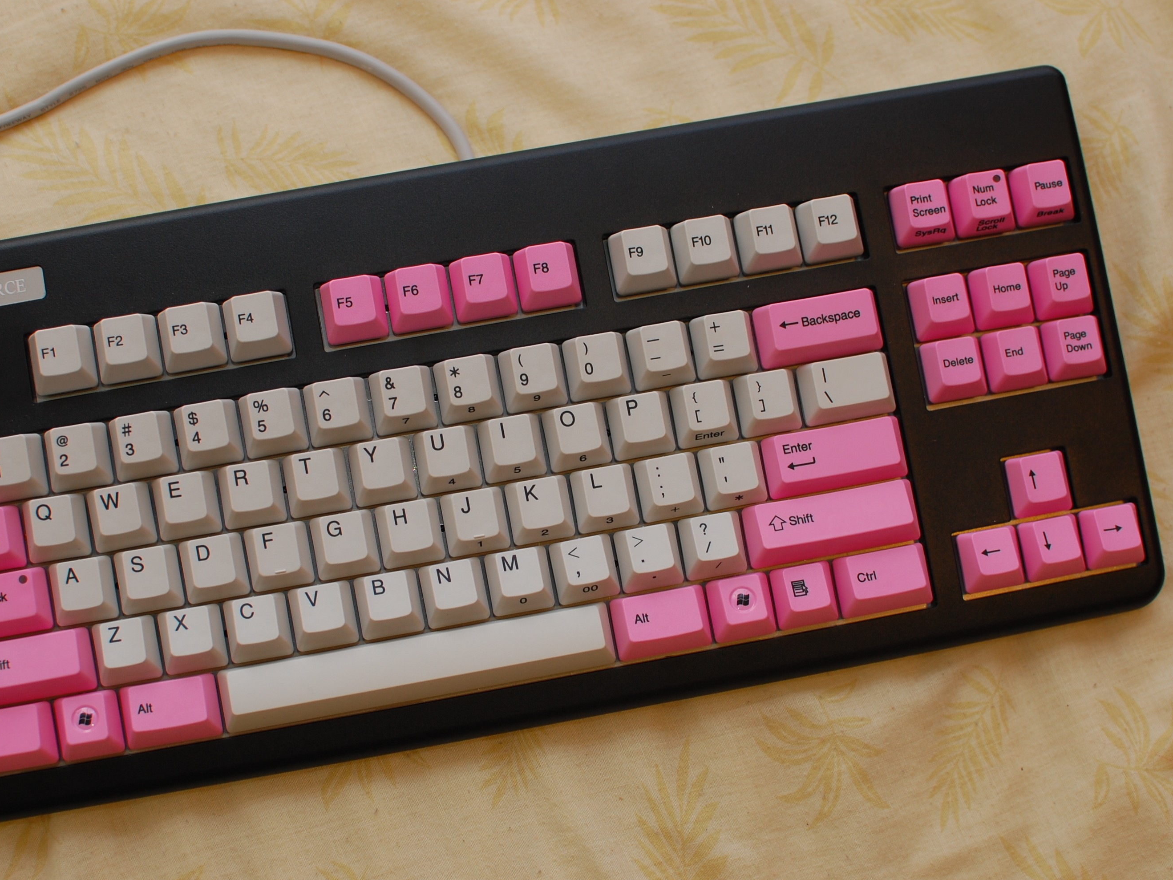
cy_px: 438
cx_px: 515
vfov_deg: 25.4
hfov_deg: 33.4
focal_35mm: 58
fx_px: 1950
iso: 200
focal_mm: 35
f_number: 4
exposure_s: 1/50
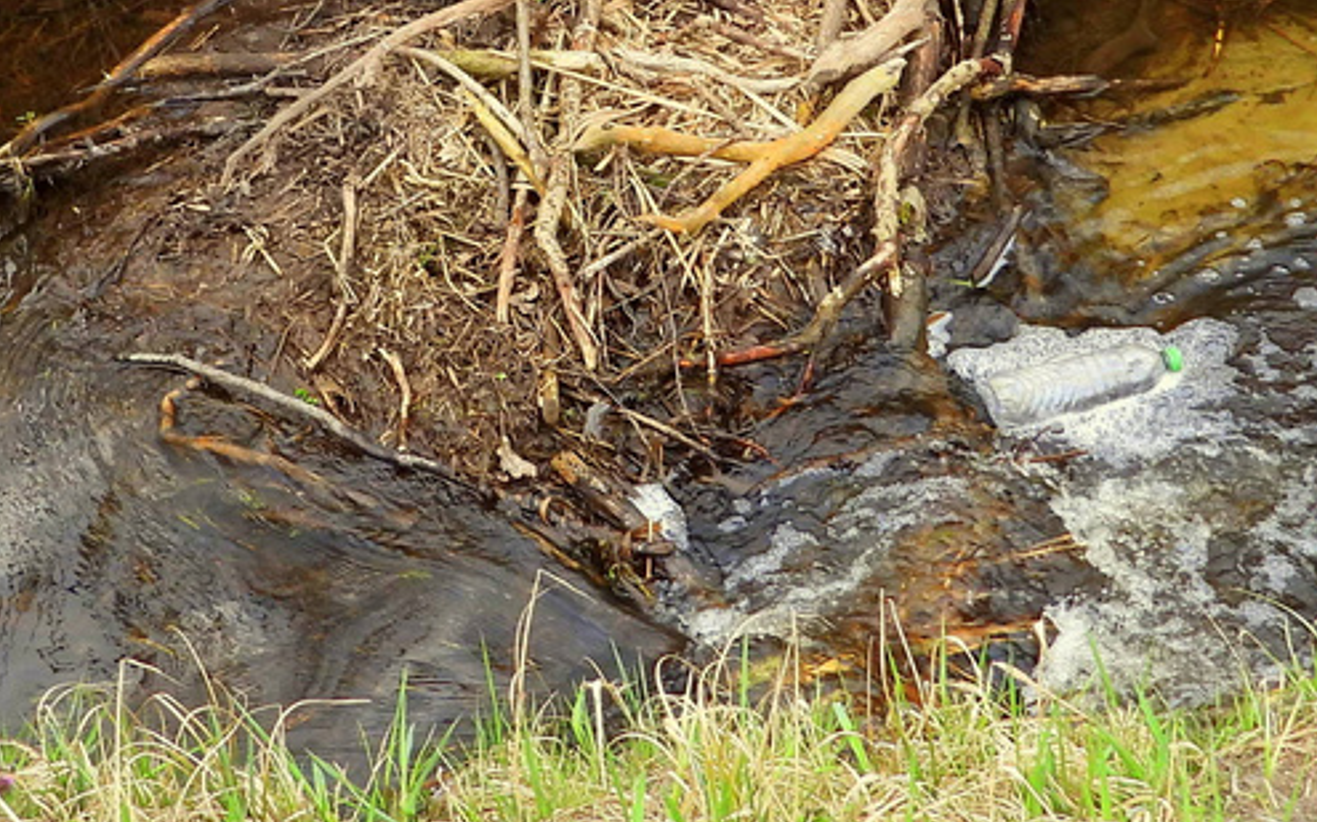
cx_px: 569
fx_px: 2655
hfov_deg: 27.8
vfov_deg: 17.5
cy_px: 242
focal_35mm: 74
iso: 100
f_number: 2.8
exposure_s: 1/250
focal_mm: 4.3
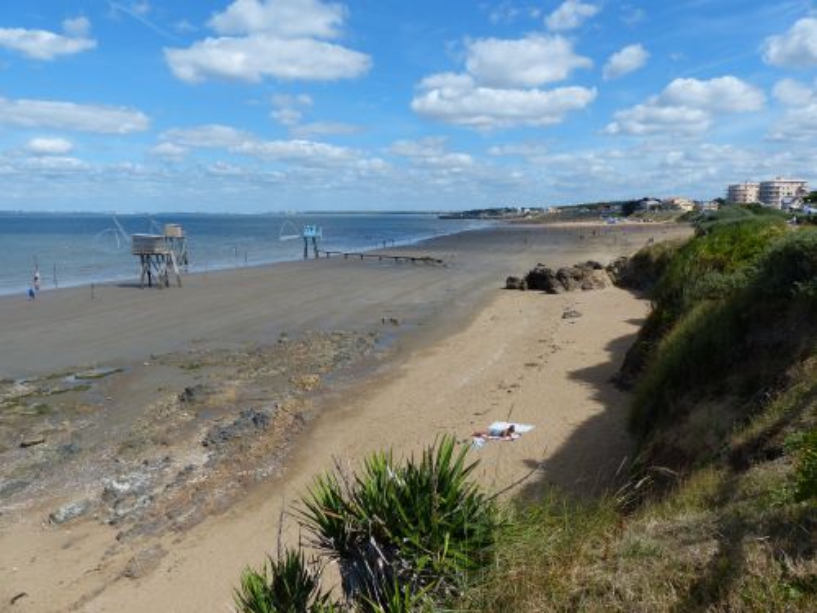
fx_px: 590
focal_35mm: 25
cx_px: 408
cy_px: 306
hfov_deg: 69.4
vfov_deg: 54.9
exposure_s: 1/1300
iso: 100
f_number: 4
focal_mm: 4.5
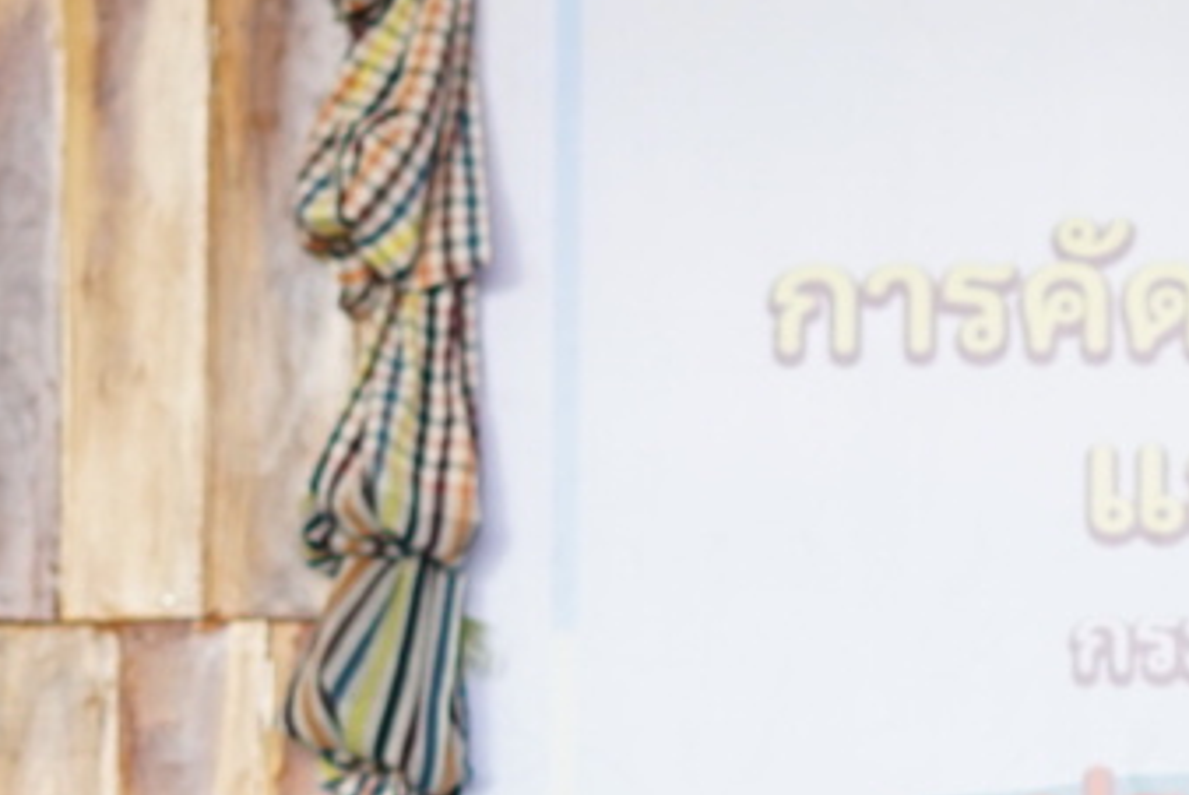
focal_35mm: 239
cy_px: 992
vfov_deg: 5.7
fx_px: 7900
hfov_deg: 8.4
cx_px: 1741
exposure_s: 1/640
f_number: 2.2
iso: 400
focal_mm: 50
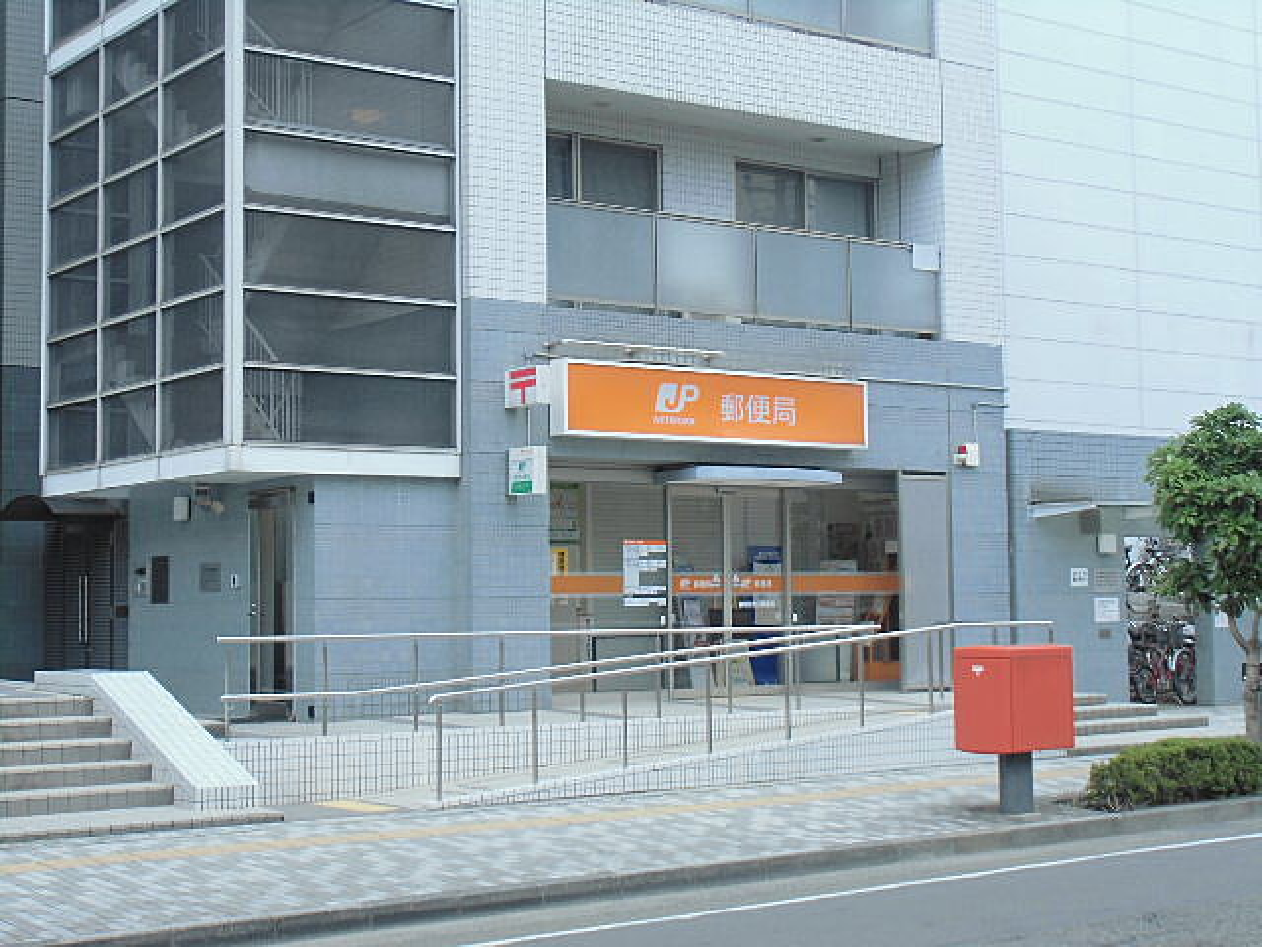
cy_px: 474
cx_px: 631
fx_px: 2078
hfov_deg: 33.8
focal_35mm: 57
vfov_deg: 25.7
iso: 64
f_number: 4.5
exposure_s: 1/80
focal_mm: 10.11
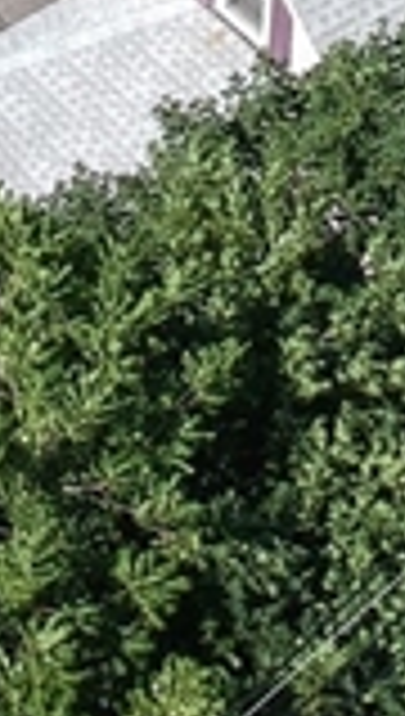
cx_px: 63
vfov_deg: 10.7
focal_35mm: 175
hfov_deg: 7.0
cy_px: -919
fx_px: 3325
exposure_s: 1/800
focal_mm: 4.49
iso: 100
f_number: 2.6
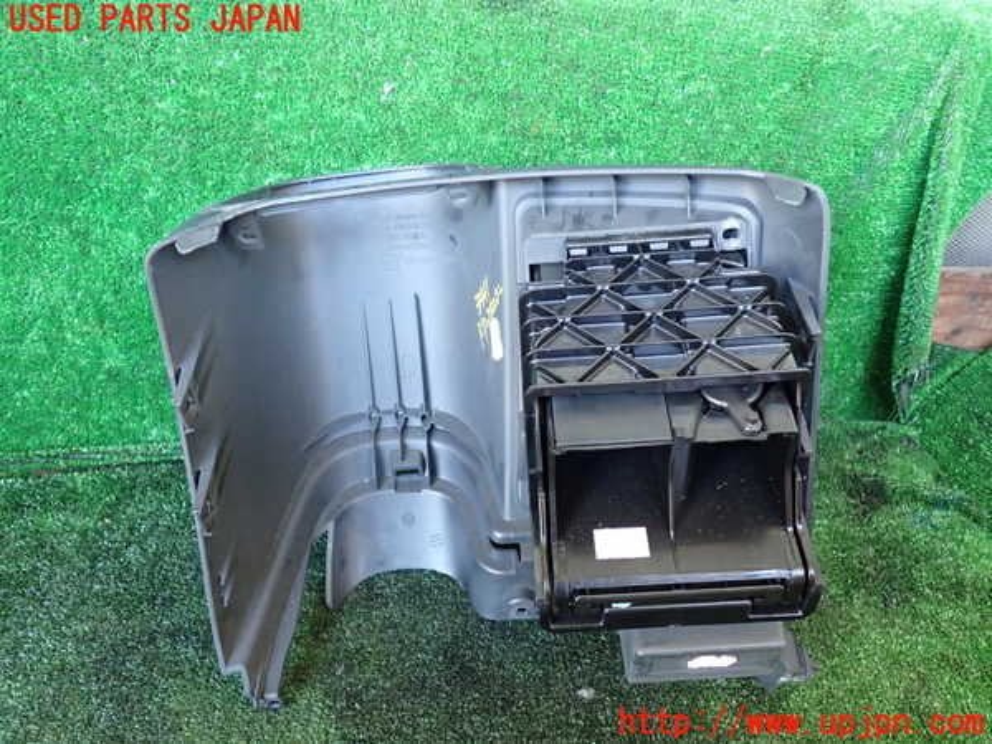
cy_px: 372
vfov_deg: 46.8
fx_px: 860
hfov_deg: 60.0
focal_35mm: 30
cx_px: 496
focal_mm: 5.4
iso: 500
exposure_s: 1/30
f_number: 2.3
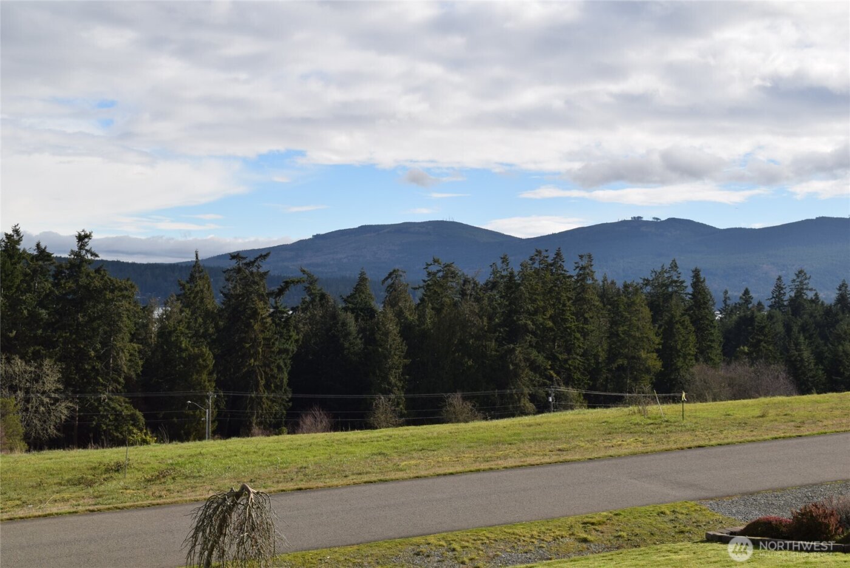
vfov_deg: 25.1
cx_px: 425
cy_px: 284
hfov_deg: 36.8
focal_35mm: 54
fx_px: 1276
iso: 100
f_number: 10
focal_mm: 36
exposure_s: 1/200
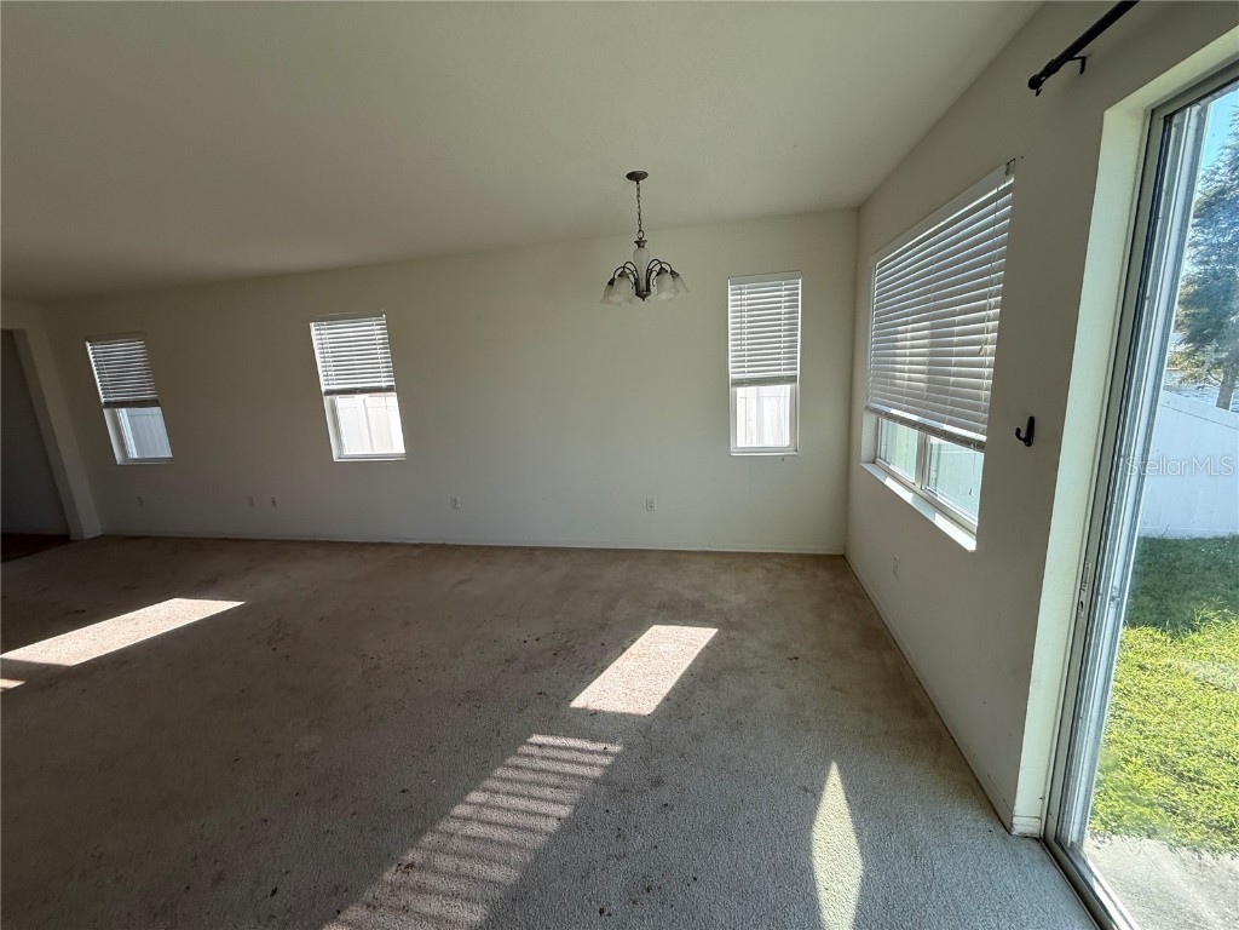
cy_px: 465
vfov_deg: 85.7
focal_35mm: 14
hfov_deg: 102.1
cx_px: 620
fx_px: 501
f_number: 2.2
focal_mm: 2.22
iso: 64
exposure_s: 1/286
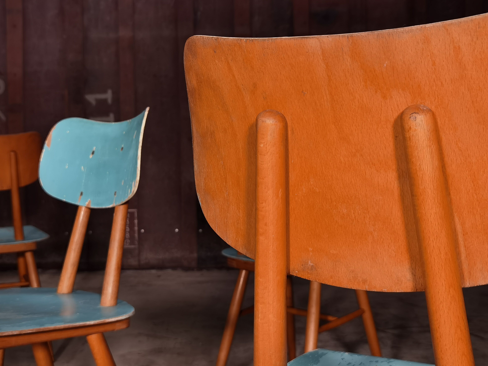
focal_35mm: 45
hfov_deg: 42.1
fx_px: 634
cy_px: 189
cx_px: 236
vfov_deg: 32.2
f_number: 1.9
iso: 125
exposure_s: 1/50
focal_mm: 6.71
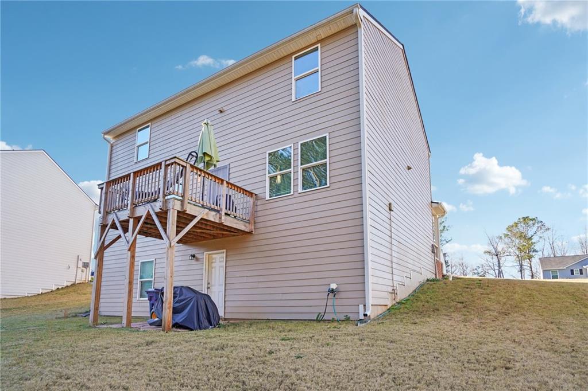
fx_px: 310
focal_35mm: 19
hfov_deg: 86.9
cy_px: 196
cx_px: 294
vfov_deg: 64.5
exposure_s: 1/30
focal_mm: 19
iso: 125
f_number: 8
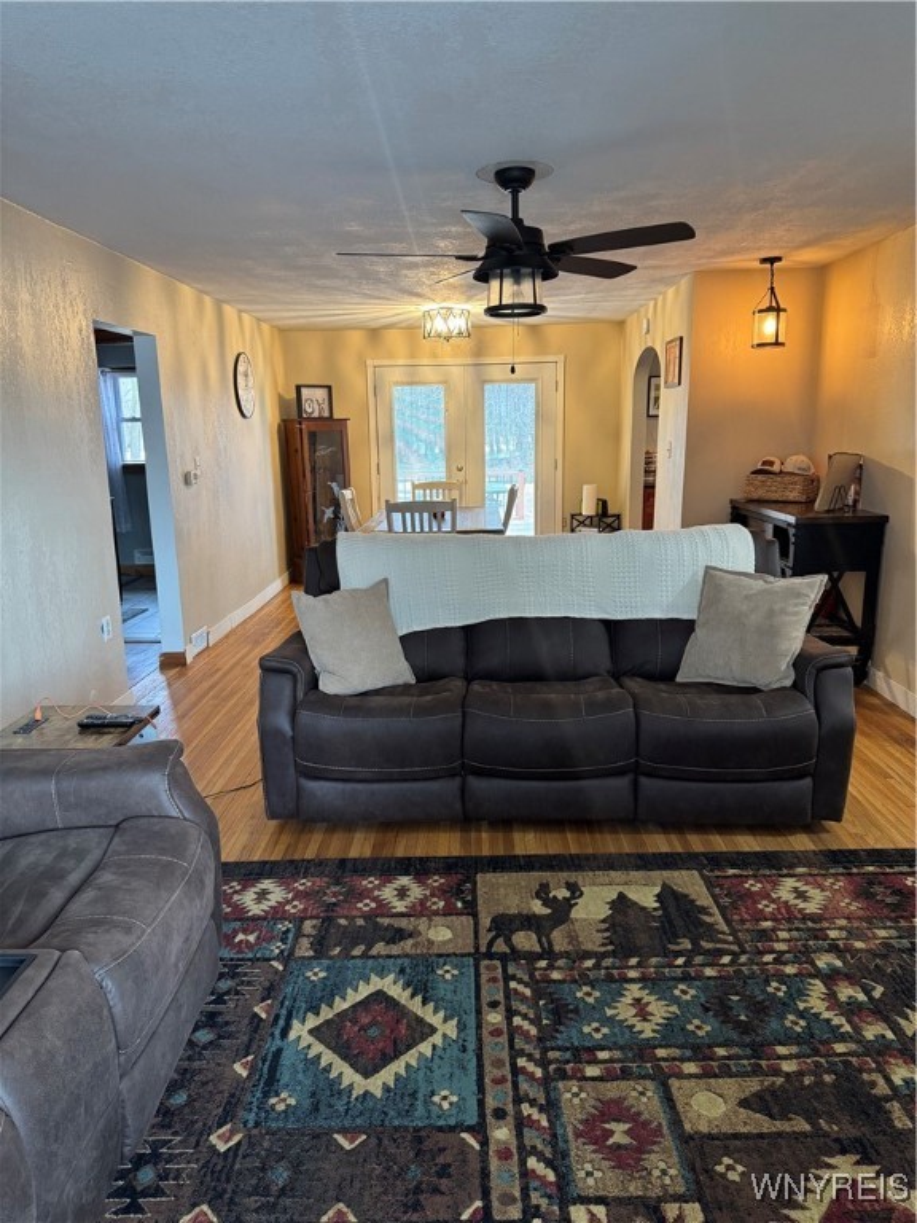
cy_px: 612
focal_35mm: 24
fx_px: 848
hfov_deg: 56.8
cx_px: 458
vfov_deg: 71.6
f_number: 1.78
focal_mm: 6.76
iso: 320
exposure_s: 1/60
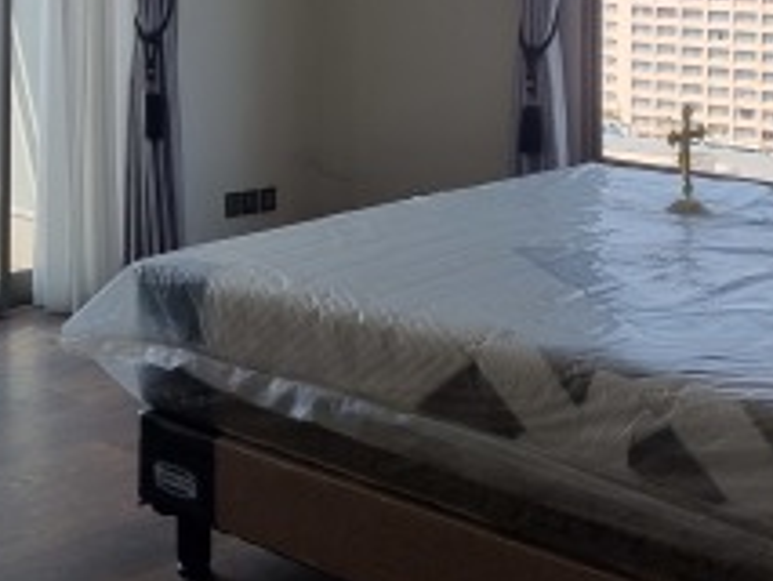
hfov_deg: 24.7
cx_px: -220
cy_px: -116
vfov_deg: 20.0
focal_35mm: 69
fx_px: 1542
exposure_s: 1/158
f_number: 1.8
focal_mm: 6.7
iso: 50
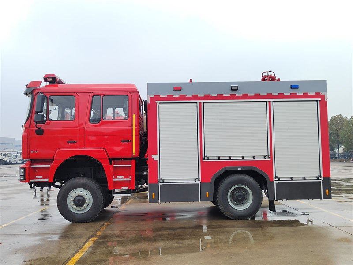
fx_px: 367
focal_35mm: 36
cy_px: 132
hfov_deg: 51.4
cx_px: 176
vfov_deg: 39.7
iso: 100
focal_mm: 5.52
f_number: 1.9
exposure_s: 1/153
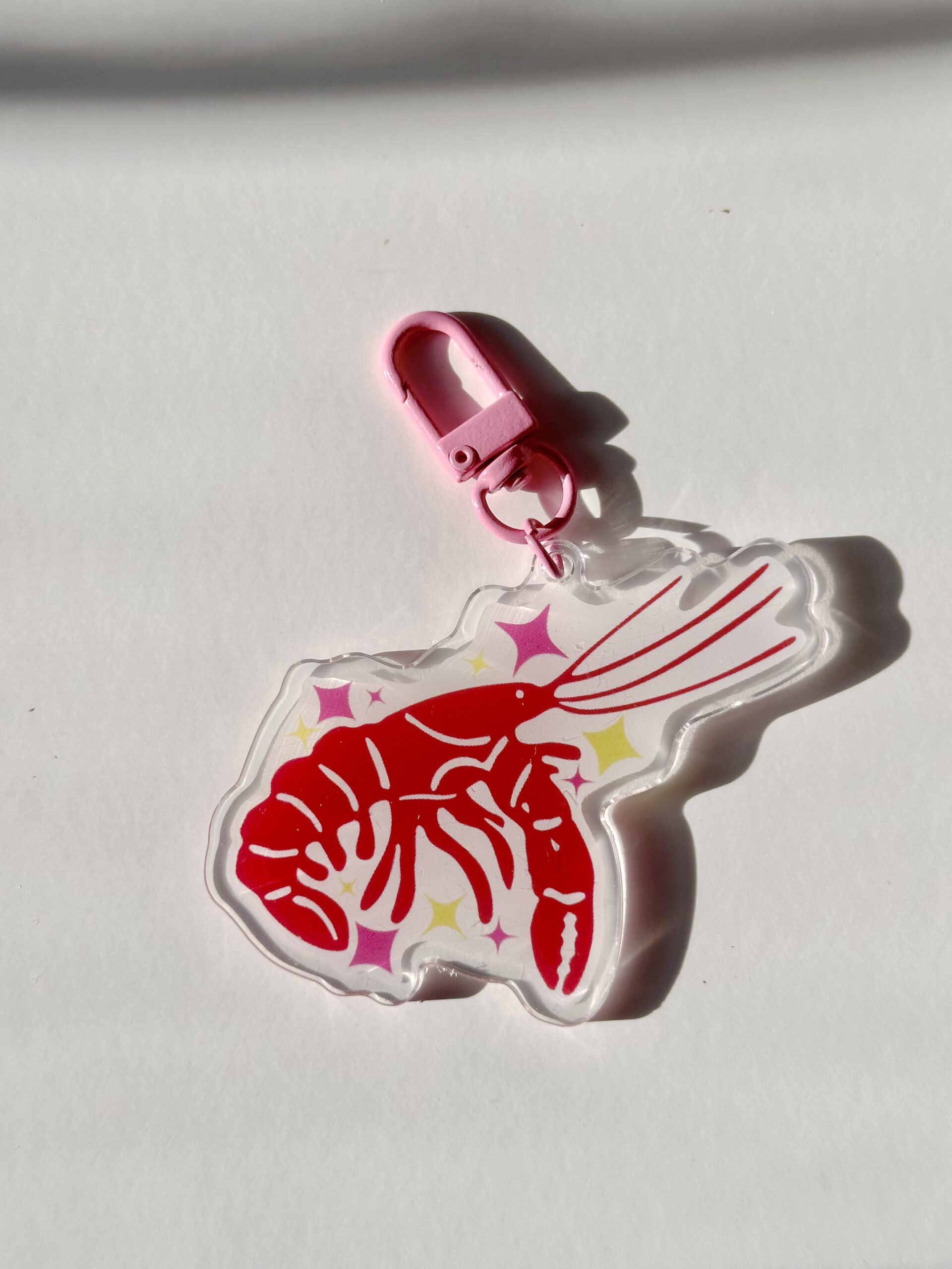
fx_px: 1760
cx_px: 476
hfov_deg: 30.3
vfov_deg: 39.7
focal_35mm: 48
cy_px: 634
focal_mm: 6.86
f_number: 1.78
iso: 64
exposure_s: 1/3367
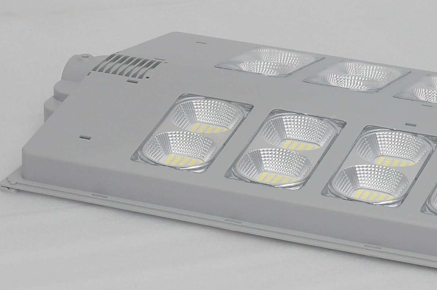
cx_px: 366
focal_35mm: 170
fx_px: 2061
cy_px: 122
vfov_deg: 8.1
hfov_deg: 12.0
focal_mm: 50
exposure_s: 1/100
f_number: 8
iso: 1000
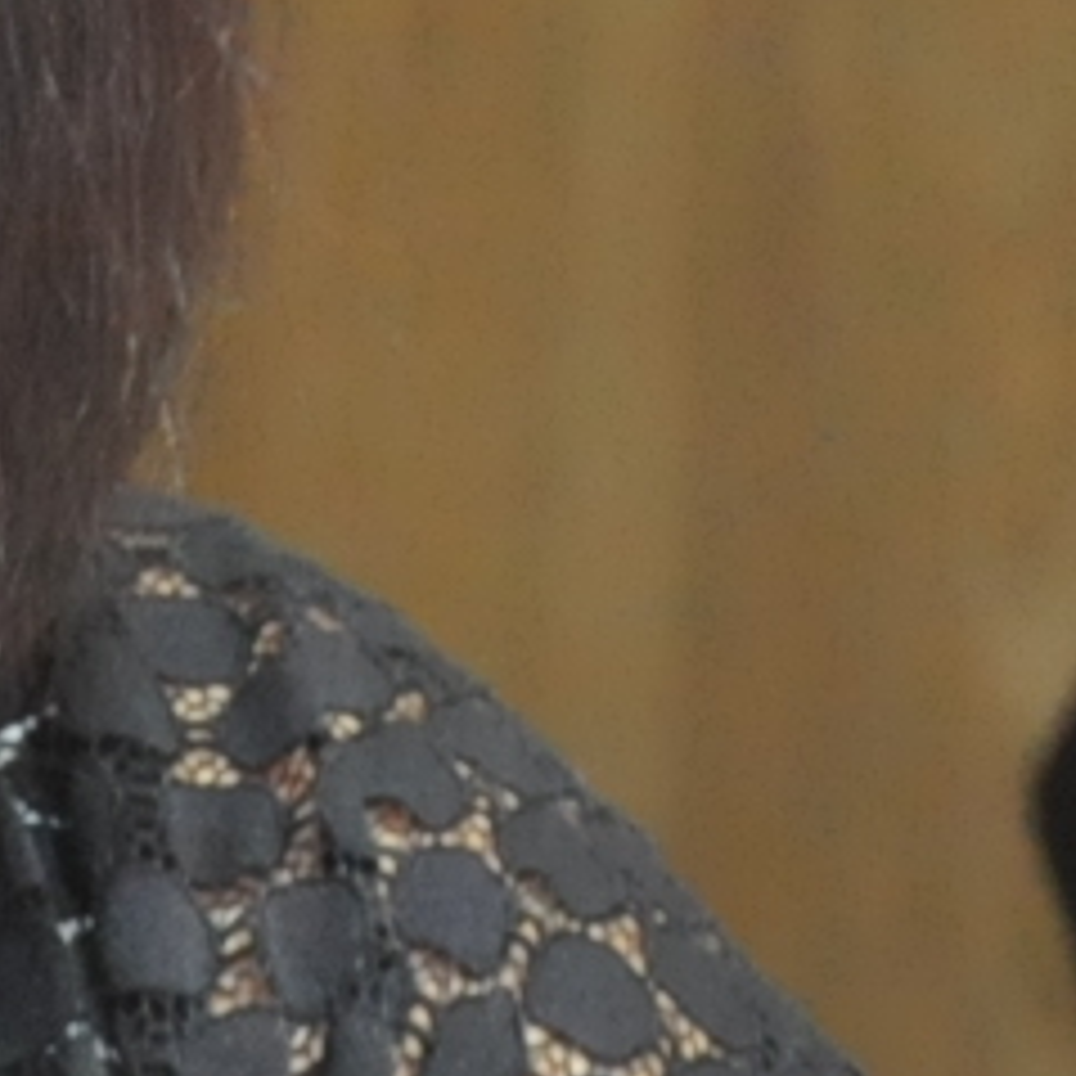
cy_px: 423
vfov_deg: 3.2
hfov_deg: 3.2
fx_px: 19272
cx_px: -1445
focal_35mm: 548
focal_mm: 48
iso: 2000
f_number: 5
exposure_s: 1/60
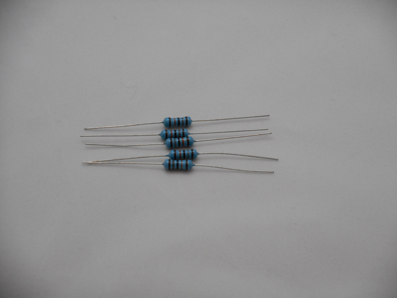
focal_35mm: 117
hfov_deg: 16.8
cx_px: 198
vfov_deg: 12.7
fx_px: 1342
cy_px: 149
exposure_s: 1/60
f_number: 5.9
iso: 400
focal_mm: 20.9
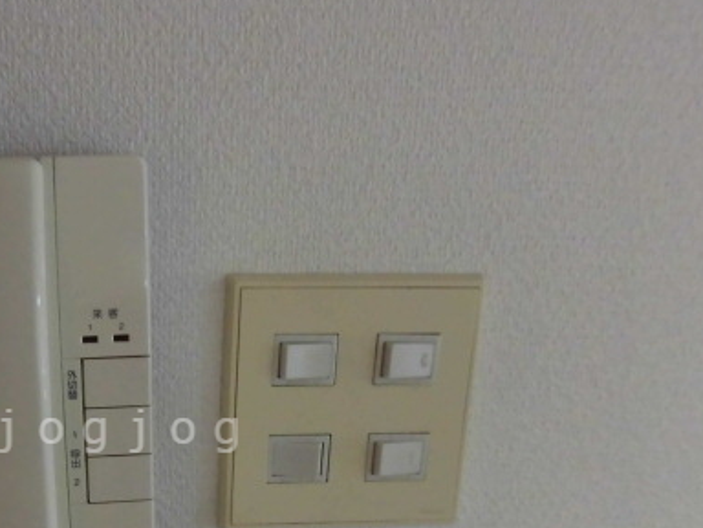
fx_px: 812
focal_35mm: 40
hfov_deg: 44.1
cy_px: 431
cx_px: 123
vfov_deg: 34.7
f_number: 3.1
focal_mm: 4.3
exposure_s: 1/30
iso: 400
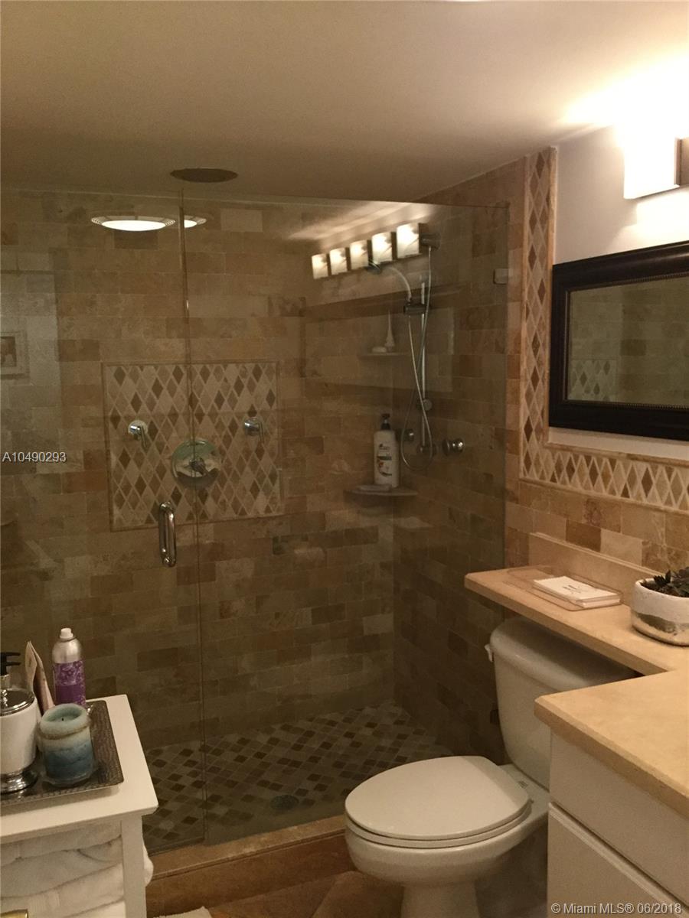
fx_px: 823
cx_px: 344
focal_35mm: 31
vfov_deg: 58.4
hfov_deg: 45.4
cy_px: 459
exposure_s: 1/30
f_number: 2.4
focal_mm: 3.3
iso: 160
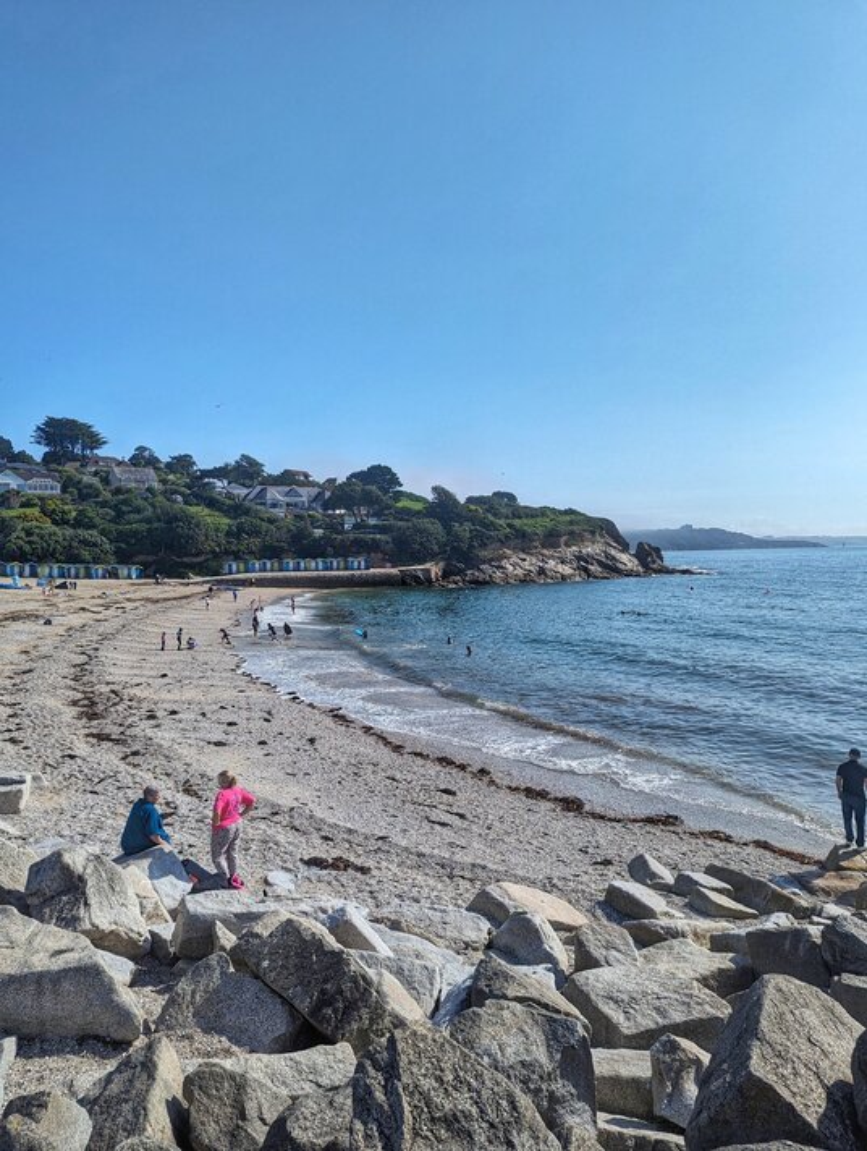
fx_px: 799
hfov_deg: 57.0
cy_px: 576
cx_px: 434
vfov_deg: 71.5
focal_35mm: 24
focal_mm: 6.81
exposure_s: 1/2899
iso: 47
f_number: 1.85
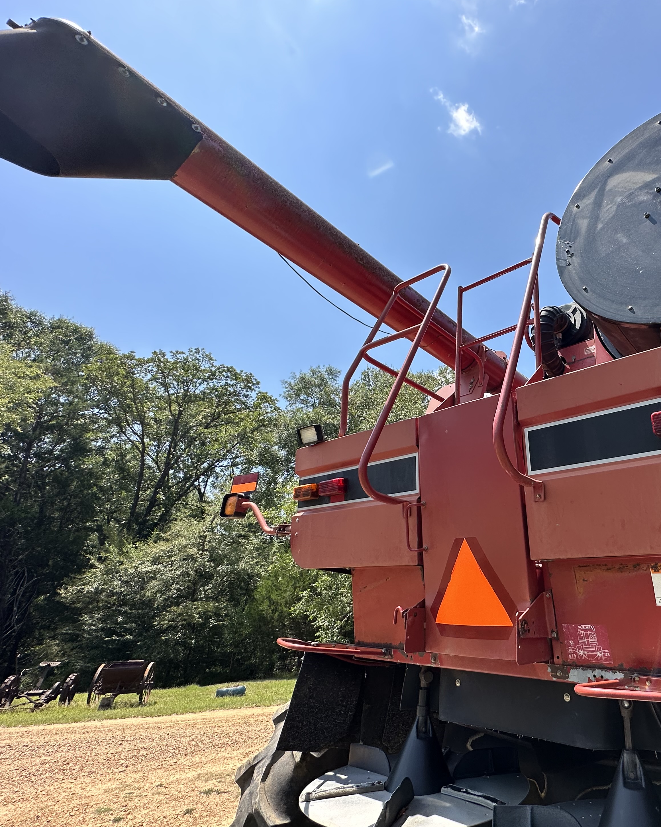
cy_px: 405
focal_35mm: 19
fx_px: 465
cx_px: 502
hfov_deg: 66.1
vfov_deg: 83.3
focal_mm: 2.22
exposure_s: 1/1125
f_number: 2.2
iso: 50
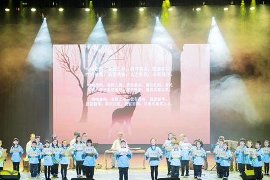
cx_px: 125
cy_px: 108
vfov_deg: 19.2
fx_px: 532
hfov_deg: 28.5
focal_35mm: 71
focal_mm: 58
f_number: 2.8
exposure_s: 1/60
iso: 400
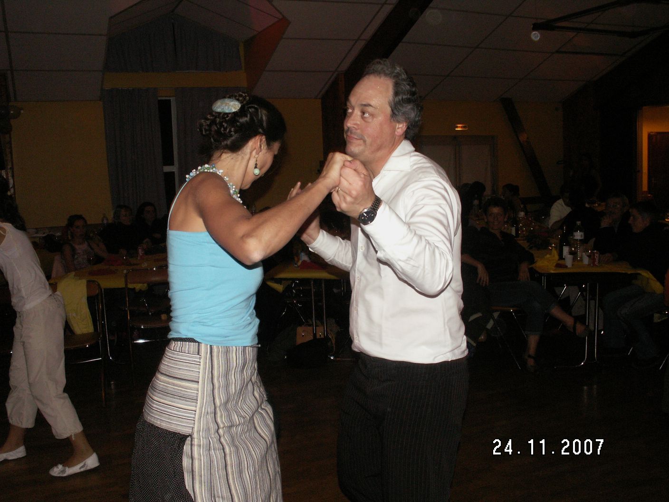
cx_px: 334
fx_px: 676
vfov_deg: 40.7
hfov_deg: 52.6
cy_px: 251
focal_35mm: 35
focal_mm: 5.86
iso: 160
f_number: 2.8
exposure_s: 1/40
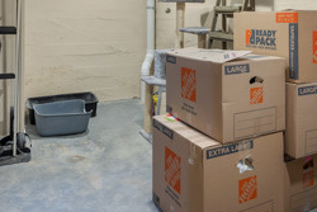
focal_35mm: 37
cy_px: 16
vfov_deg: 33.6
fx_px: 328
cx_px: 181
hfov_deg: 51.4
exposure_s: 2.5
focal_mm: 15.5
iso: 500
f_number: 8
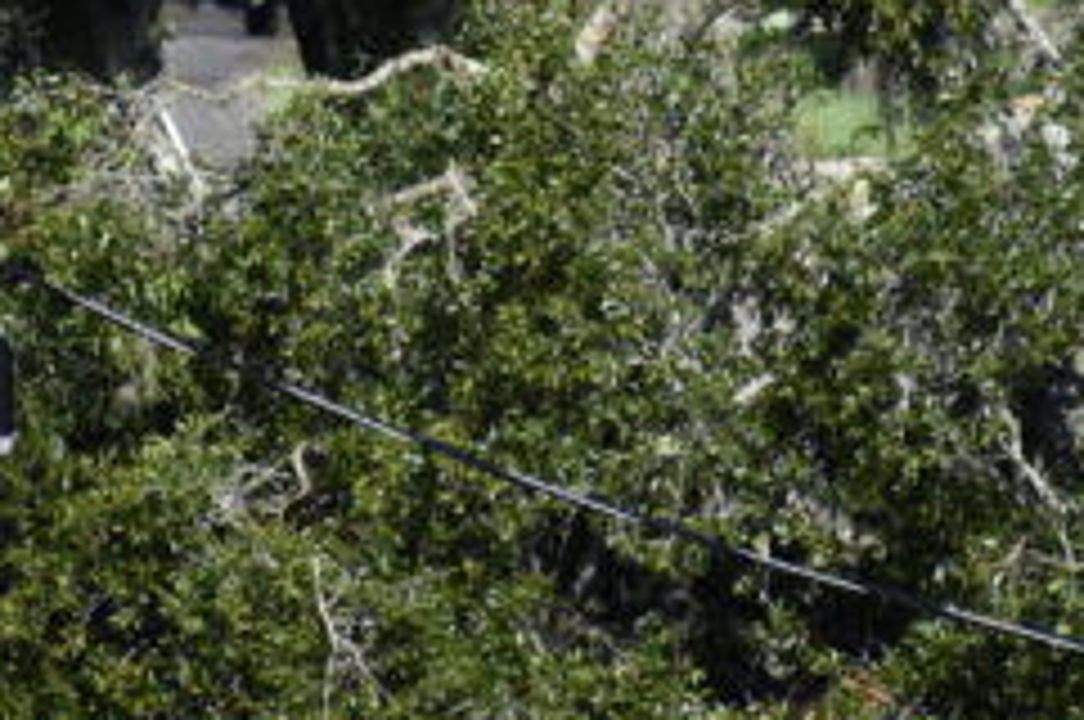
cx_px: 342
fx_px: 44143
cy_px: 56
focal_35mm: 1468
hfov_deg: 1.4
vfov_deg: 0.9
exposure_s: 1/1000
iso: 220
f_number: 5.6
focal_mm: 230
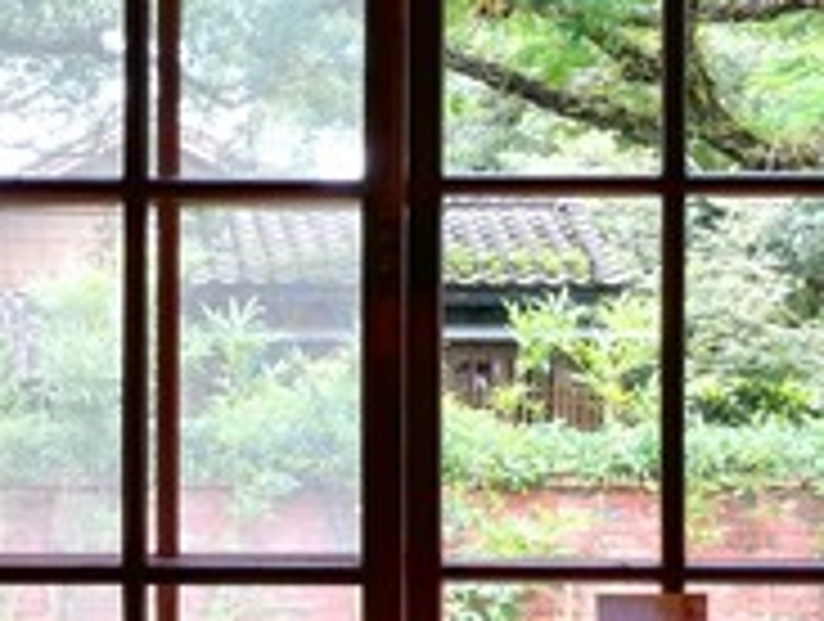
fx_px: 2528
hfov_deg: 18.2
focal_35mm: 106
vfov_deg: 14.0
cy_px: 472
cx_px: 81
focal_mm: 4.5
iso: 100
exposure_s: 1/60
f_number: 2.2
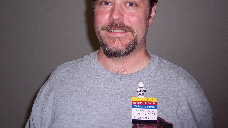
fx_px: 345
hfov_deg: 36.6
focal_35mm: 57
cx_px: 113
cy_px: 53
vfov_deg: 21.1
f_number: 3.4
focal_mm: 10.7
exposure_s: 1/60
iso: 100
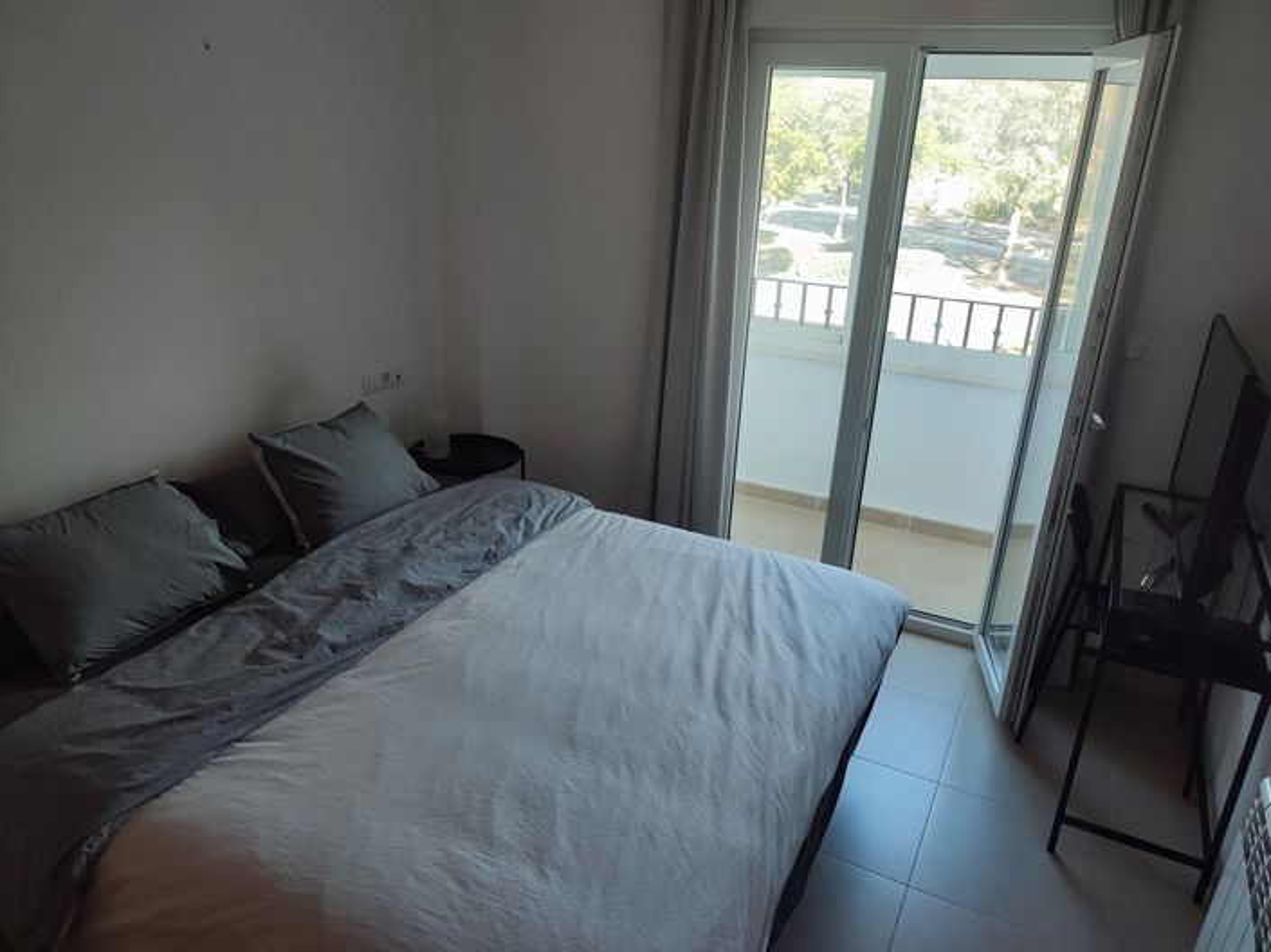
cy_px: 476
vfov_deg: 54.8
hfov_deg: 69.4
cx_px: 636
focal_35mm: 25
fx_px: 917
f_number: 1.9
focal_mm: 6.04
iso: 98
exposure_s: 1/100
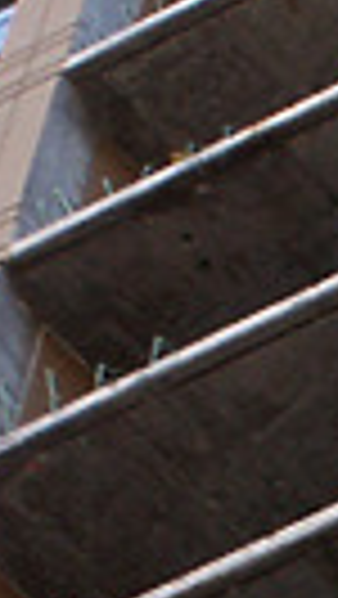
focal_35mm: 296
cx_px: 701
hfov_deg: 4.1
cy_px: 634
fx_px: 4707
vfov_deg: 7.2
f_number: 6.7
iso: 64
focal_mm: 8.31
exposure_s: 1/45
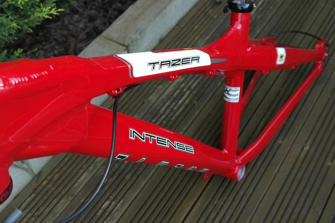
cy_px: 112
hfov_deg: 45.4
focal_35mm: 43
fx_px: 400
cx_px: 168
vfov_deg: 31.2
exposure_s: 1/50
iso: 200
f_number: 5.6
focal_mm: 28
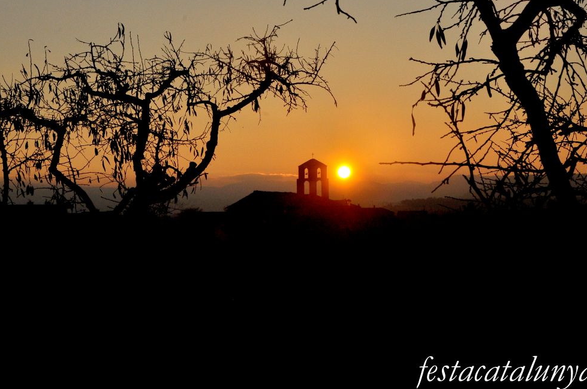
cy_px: 189
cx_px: 291
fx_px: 1124
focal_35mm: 69
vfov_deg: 19.7
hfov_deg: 29.3
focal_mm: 44
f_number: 16
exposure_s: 1/1000
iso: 500
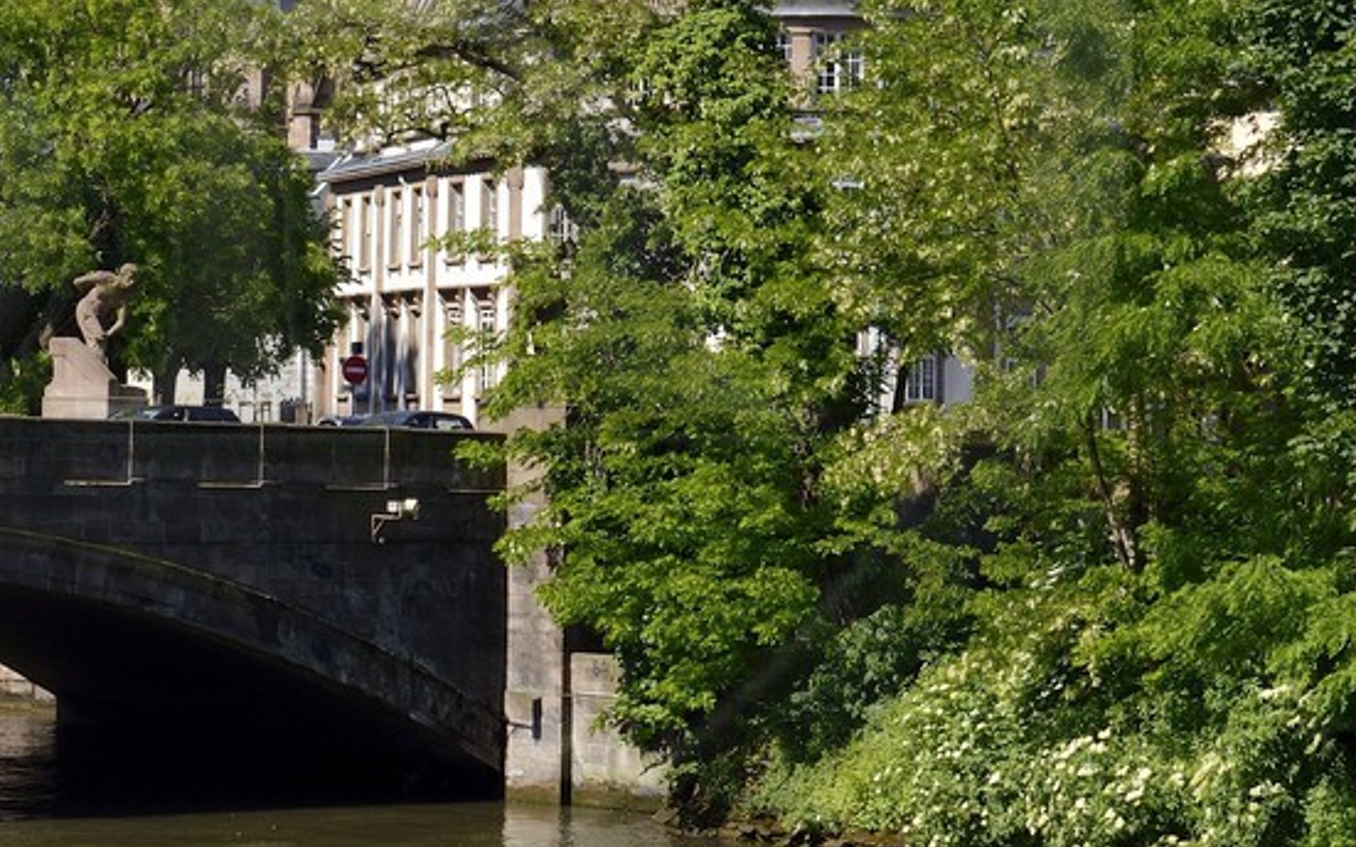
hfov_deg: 14.6
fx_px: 5246
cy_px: 34
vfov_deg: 9.2
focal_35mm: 142
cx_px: 118
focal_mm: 48
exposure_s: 1/250
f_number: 10
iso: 200
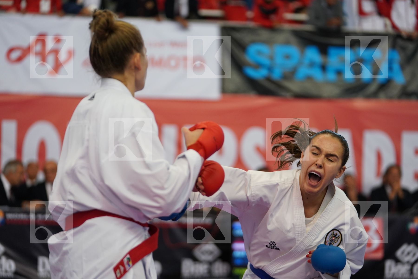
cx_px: 209
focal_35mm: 120
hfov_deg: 17.1
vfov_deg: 11.4
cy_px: 140
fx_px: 1393
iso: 2000
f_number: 2.8
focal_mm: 120
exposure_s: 1/1000
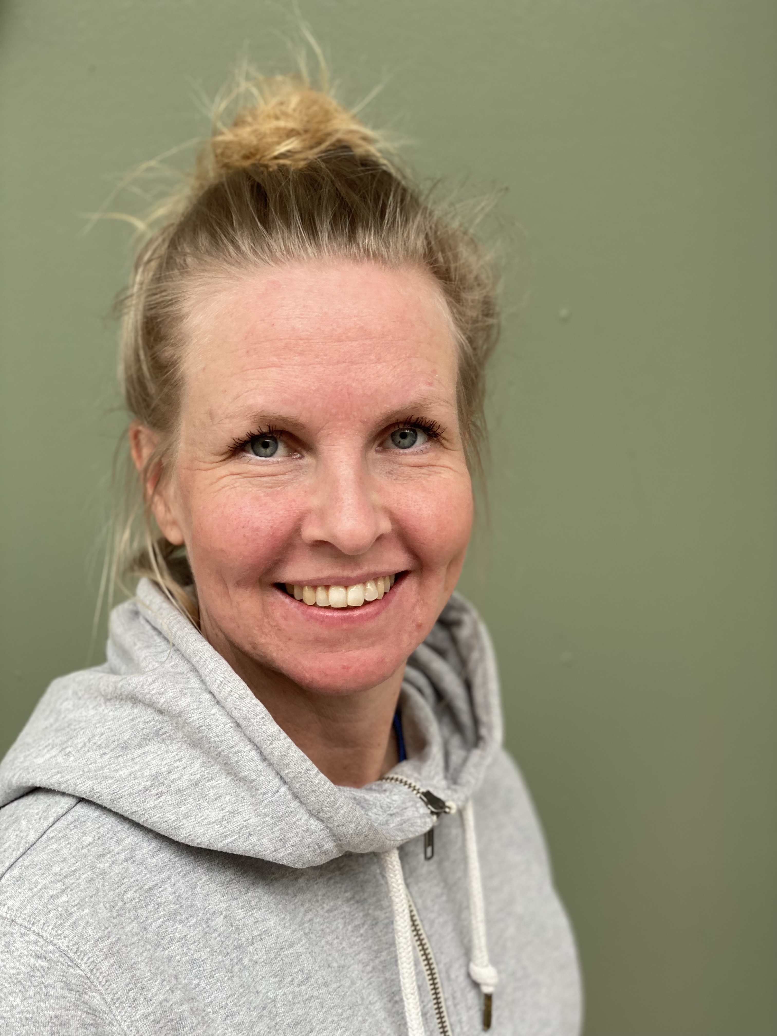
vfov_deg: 36.8
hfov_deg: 28.0
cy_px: 518
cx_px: 388
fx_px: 1556
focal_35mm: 52
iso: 64
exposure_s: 1/122
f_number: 2
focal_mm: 6
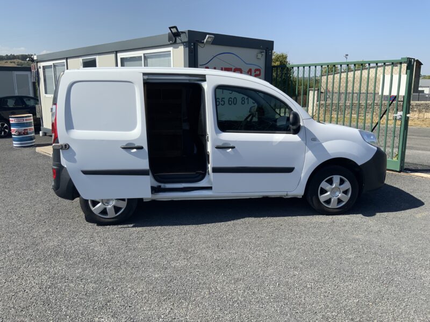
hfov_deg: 61.7
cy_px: 161
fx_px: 360
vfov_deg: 48.2
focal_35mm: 29
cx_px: 215
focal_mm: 3
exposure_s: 1/2058
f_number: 1.8
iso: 16
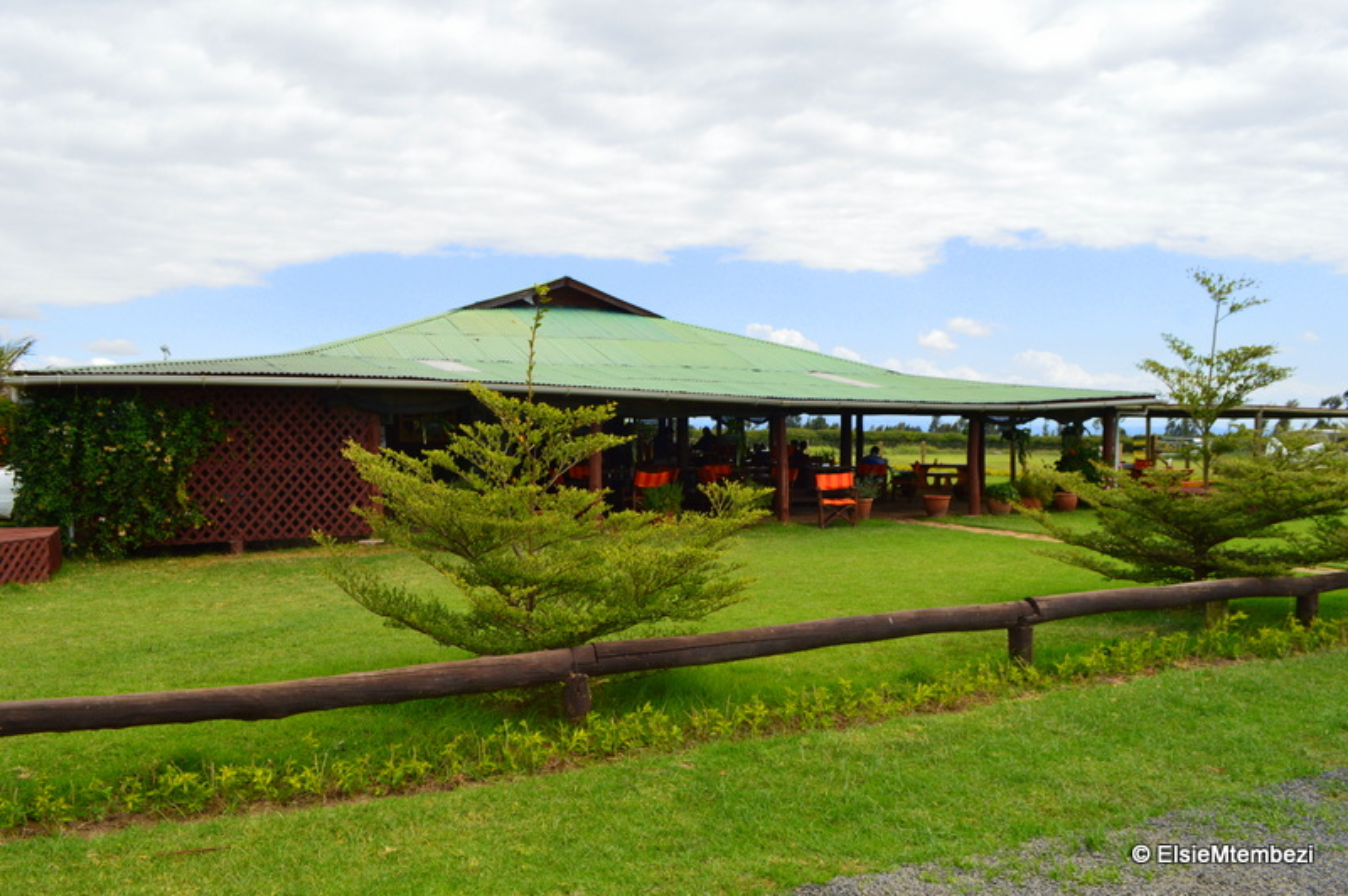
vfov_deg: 47.9
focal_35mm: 27
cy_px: 448
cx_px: 674
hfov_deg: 67.4
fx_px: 1010
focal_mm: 18
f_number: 11
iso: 400
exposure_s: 1/400
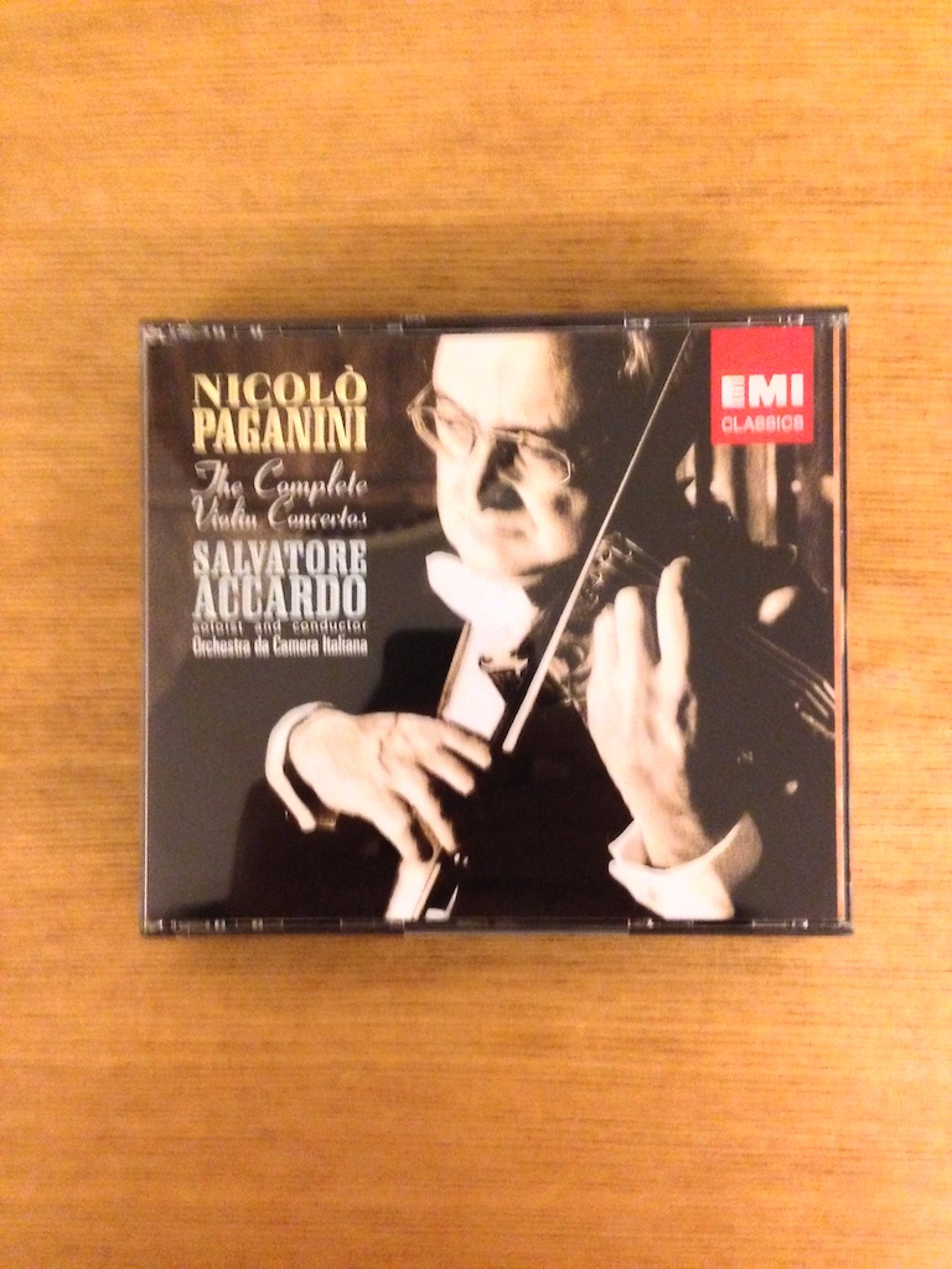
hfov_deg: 42.9
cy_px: 634
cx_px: 476
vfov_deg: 55.4
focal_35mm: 33
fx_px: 1210
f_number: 2.4
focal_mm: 4.12
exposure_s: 1/17
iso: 800
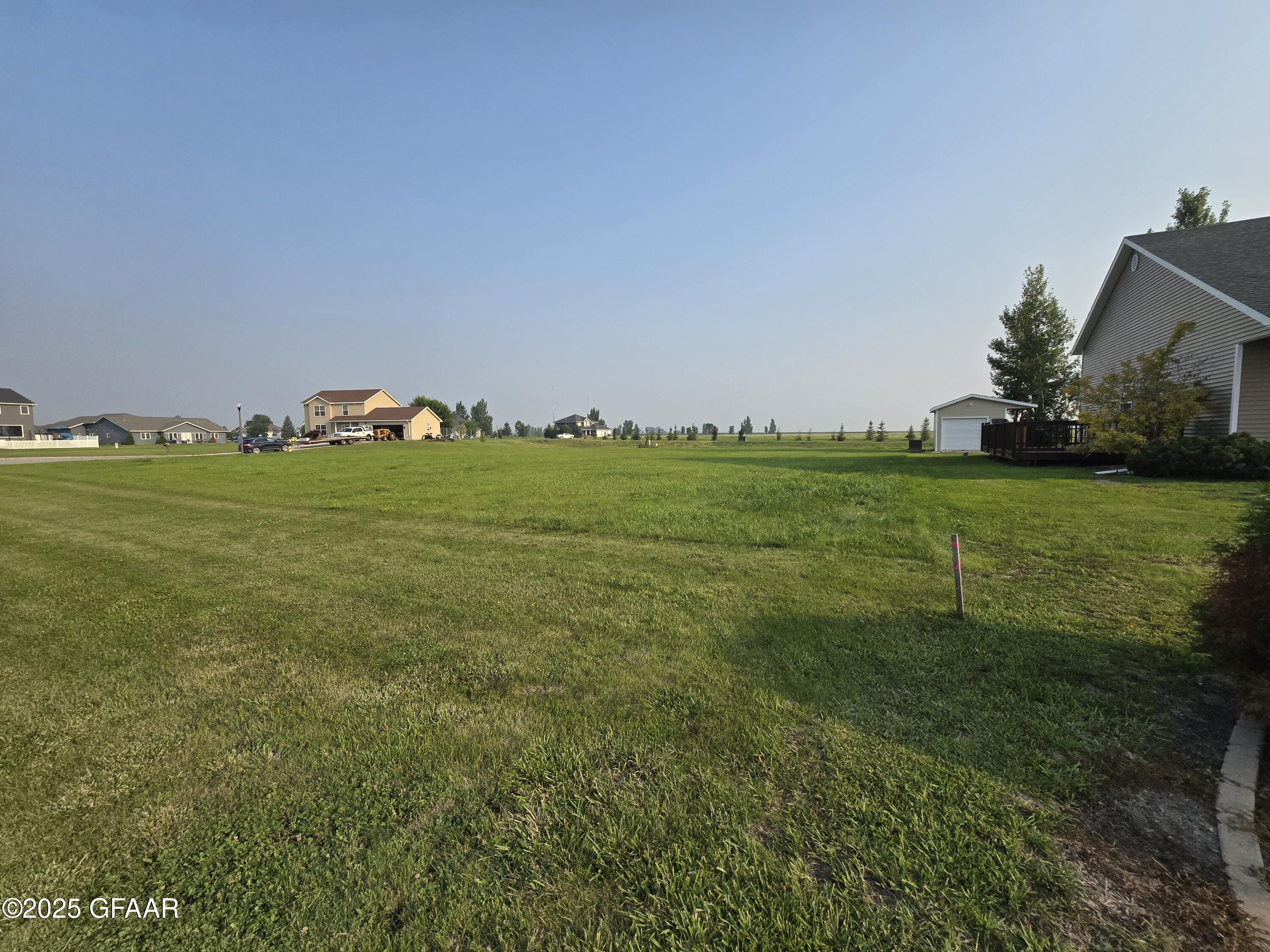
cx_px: 635
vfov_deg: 89.9
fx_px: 477
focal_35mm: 13
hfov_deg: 106.2
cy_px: 476
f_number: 2.2
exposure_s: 1/2259
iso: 50
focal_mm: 2.2
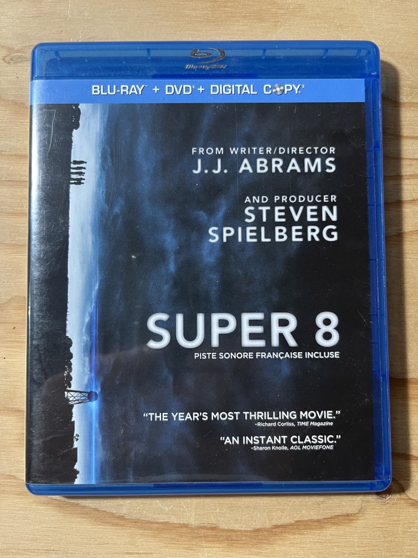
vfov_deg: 67.3
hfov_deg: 53.1
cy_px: 279
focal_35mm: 26
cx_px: 209
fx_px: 419
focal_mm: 5.1
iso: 250
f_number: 1.6
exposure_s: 1/60
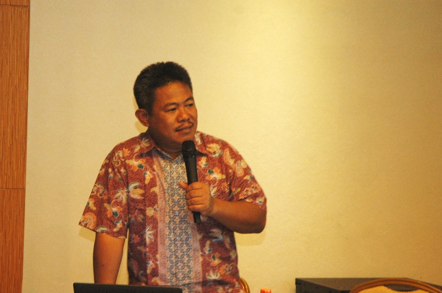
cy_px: 163
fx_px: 1656
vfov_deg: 10.1
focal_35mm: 135
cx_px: 185
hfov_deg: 15.2
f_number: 4.5
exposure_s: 1/25
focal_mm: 70
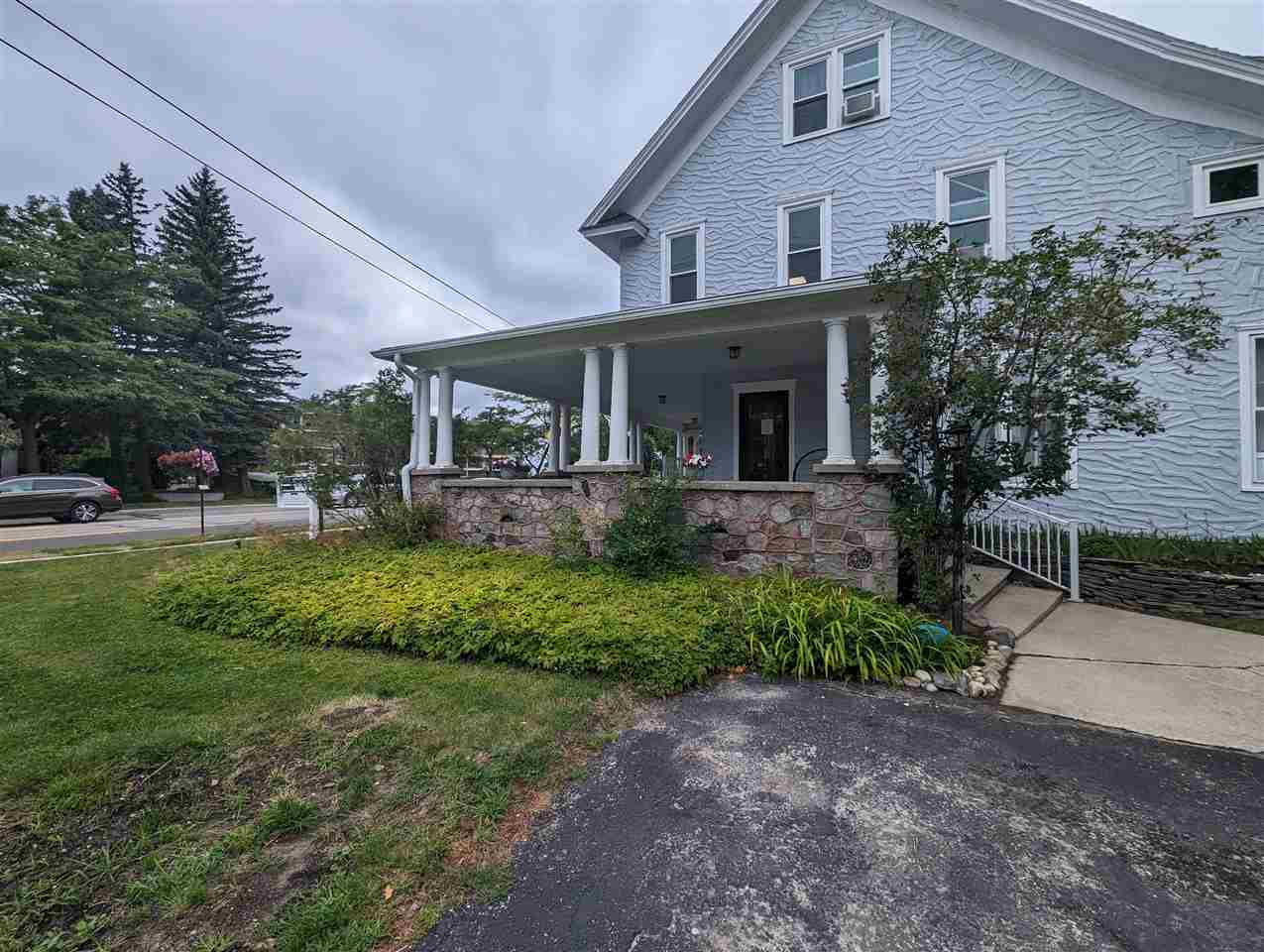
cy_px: 476
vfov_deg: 90.1
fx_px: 475
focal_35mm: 13
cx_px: 632
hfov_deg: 106.1
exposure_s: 1/869
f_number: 2.2
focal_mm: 1.95
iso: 48
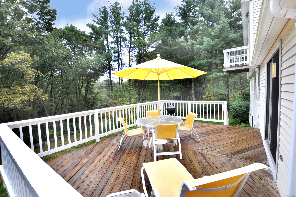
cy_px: 98
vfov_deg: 77.2
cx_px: 148
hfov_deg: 100.5
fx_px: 123
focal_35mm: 15
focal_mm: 10
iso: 1250
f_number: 8
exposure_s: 1/60
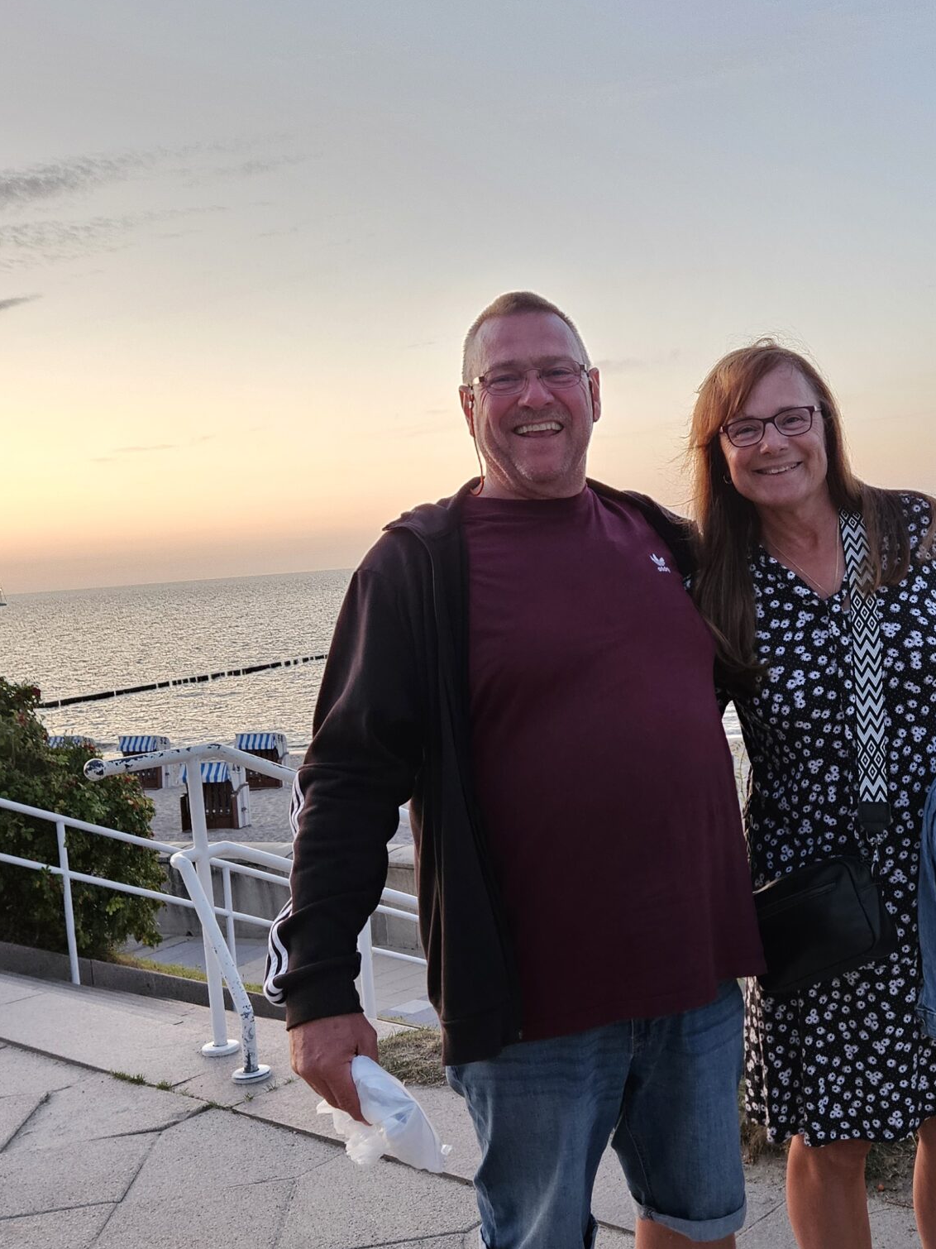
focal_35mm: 39
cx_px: 699
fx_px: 1406
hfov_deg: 36.0
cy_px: 682
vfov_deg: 47.8
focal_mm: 5.4
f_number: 1.8
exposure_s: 1/25
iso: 500
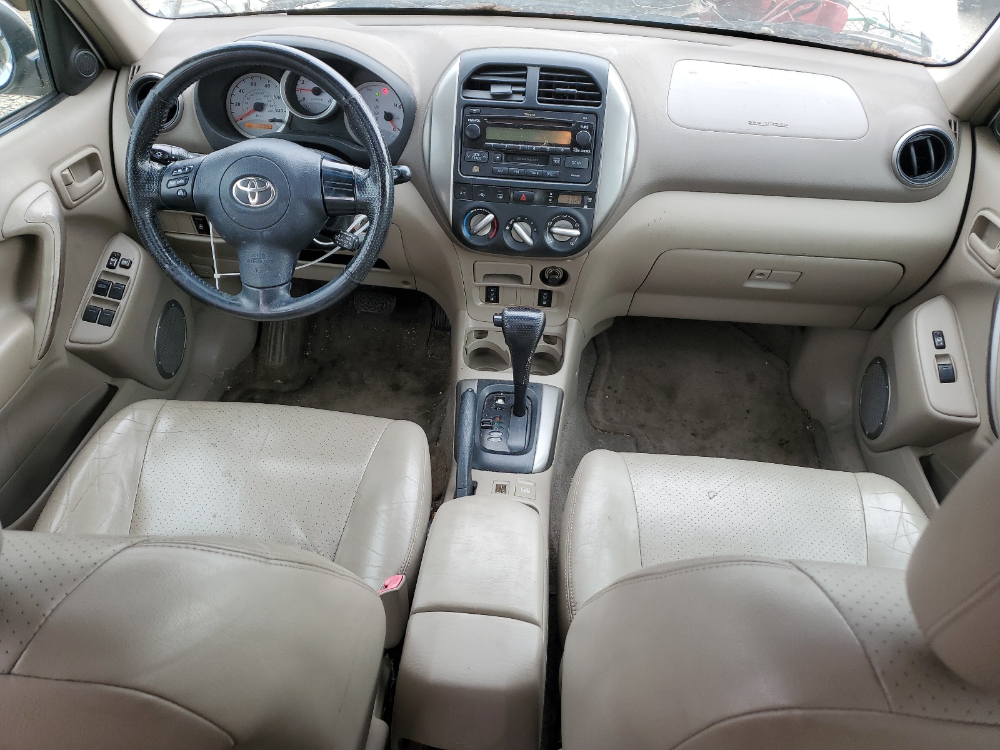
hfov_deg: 67.3
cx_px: 500
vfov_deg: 53.1
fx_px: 751
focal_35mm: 26
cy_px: 375
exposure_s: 1/185
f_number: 1.5
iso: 50
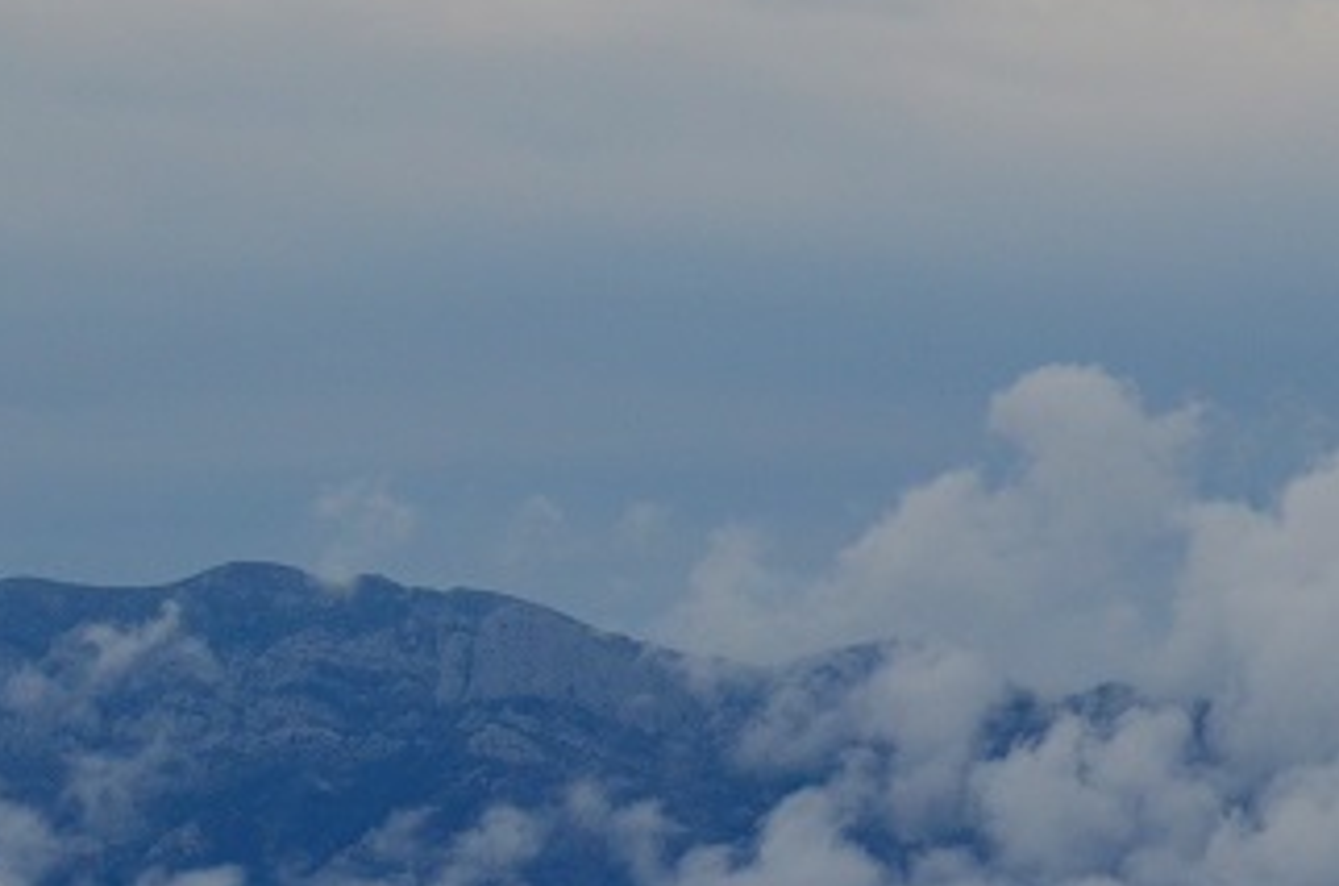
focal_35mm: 466
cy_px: 539
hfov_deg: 4.4
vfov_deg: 2.9
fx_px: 17290
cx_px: 1853
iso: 400
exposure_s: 1/3200
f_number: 4.5
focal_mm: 100
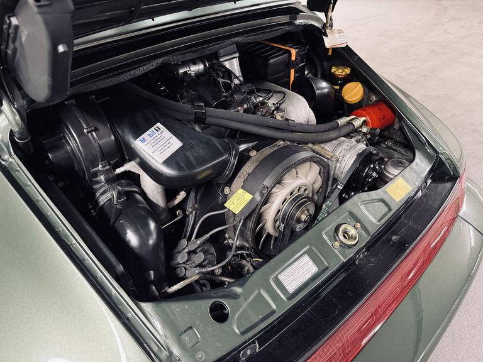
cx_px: 242
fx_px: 335
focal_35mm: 24
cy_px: 181
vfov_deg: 56.8
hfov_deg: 71.6
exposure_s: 1/50
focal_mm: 6.76
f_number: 1.78
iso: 800
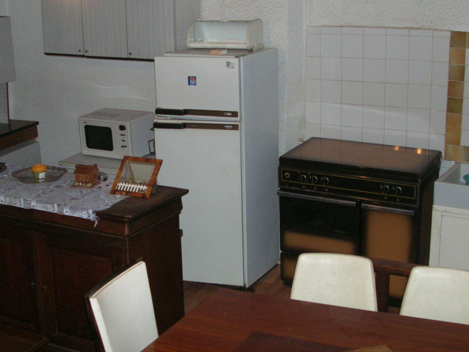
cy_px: 189
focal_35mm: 52
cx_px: 232
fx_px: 705
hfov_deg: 36.8
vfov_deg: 28.0
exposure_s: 1/60.1
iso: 124
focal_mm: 5.8
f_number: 2.8
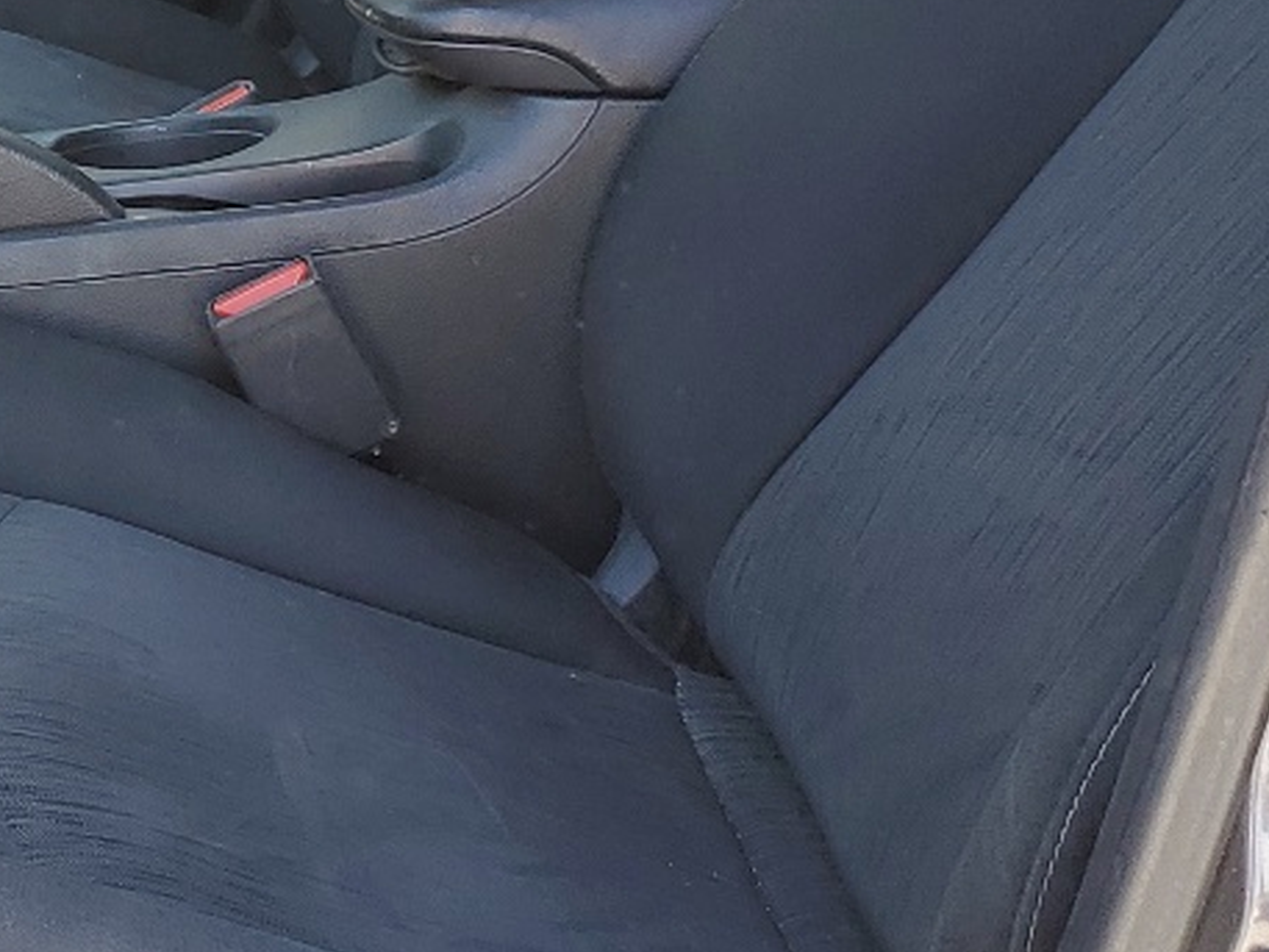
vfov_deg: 16.1
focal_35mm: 91
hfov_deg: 20.0
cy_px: 155
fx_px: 3337
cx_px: -305
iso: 50
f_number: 1.5
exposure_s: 1/156
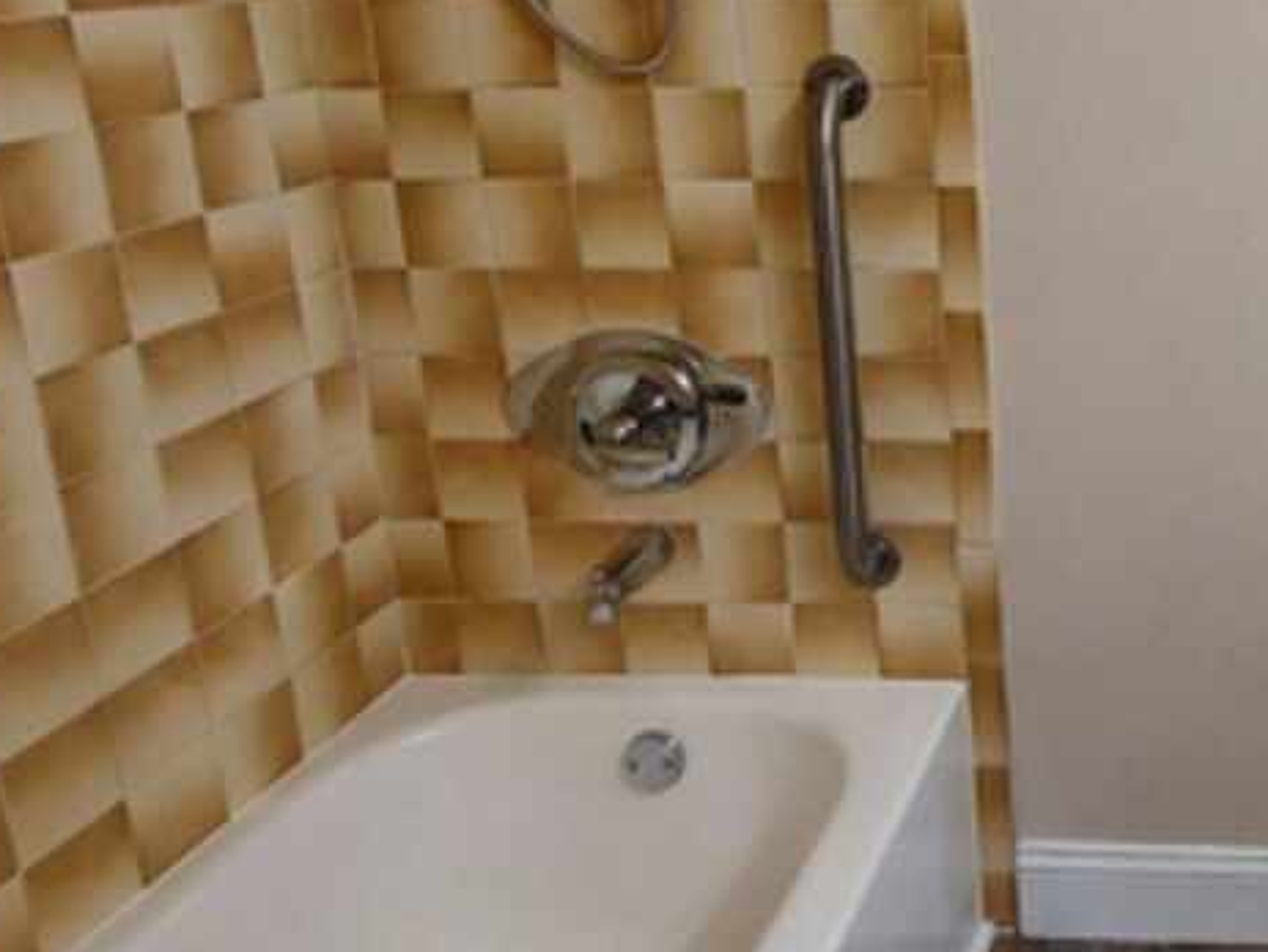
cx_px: 1235
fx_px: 1319
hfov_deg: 44.5
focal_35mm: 36
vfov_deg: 38.4
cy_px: 209
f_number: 2.2
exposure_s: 1/60
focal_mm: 1.74
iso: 80
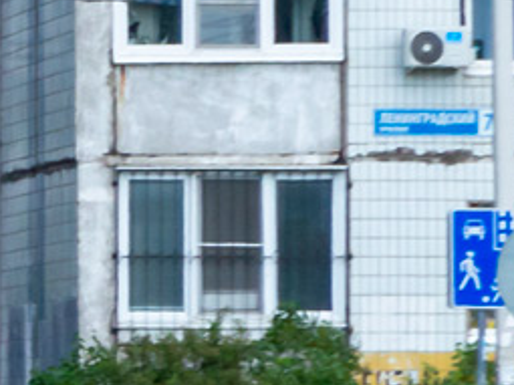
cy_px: 37
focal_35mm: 889
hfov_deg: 2.2
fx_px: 13192
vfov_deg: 1.7
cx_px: -816
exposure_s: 1/640
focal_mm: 105
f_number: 6.3
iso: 400
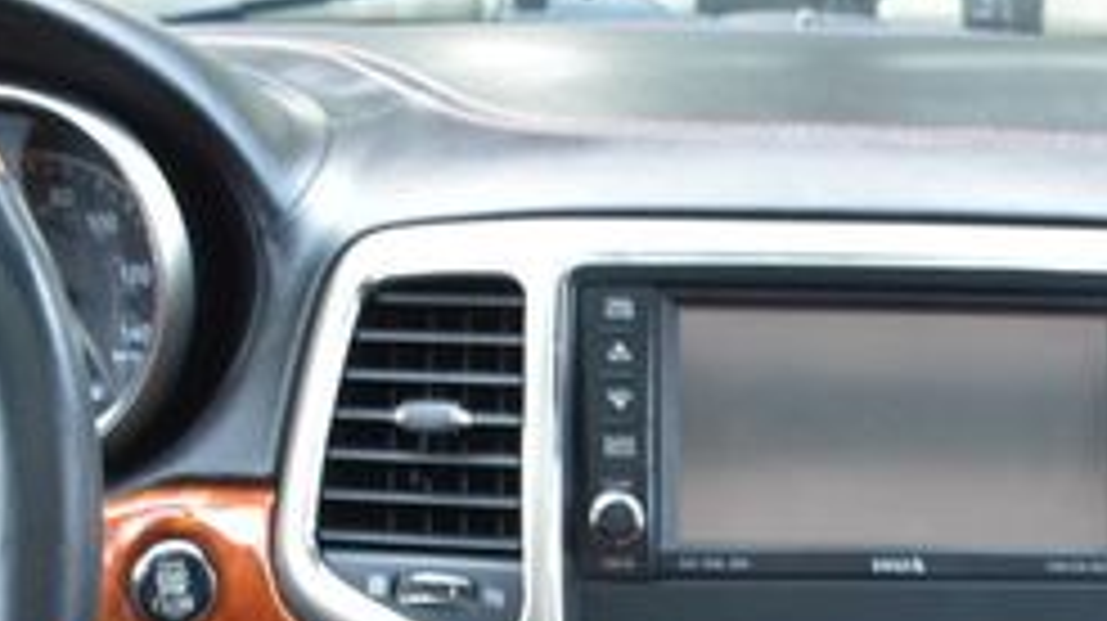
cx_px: 1116
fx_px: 2640
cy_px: 855
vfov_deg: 12.9
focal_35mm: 90
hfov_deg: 22.7
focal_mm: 22
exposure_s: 1/15
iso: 900
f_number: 6.3
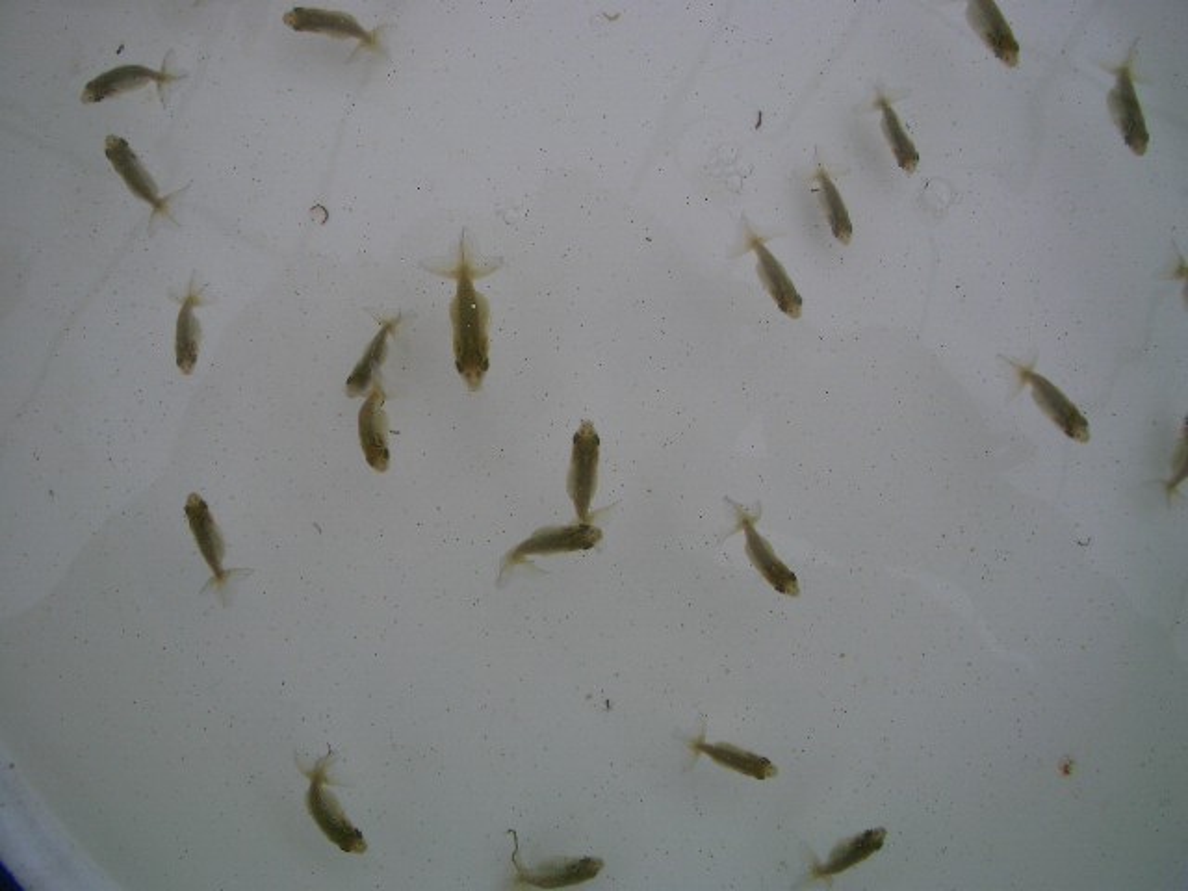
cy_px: 446
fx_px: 1201
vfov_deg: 40.7
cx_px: 594
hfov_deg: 52.6
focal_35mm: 35
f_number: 4.3
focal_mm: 5.8
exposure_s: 1/400
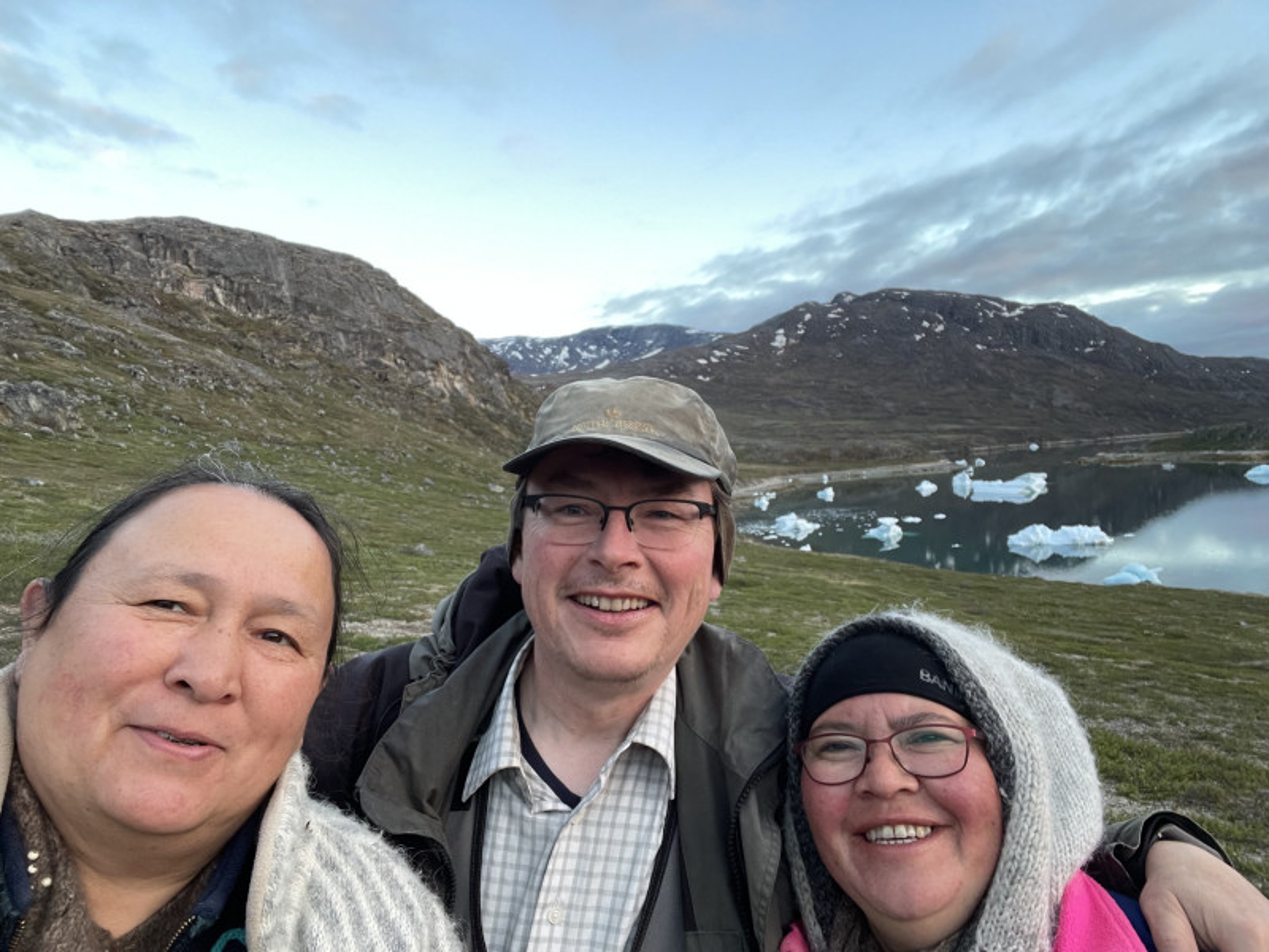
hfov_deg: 73.9
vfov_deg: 58.9
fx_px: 843
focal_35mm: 23
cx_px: 634
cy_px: 476
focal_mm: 2.71
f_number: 2.2
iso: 160
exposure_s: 1/60
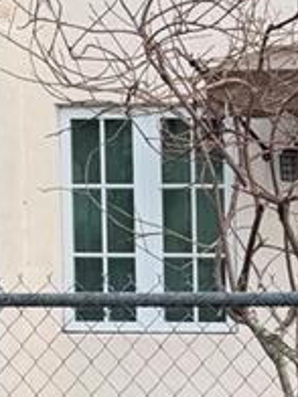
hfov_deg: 9.4
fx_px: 1687
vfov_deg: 13.2
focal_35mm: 147
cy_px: 423
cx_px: 624
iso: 80
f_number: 1.78
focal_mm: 6.76
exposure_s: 1/296
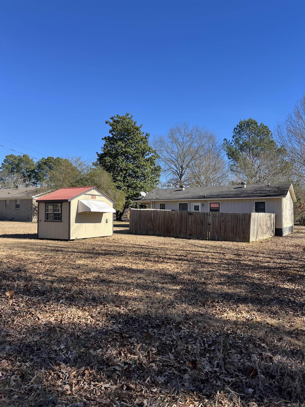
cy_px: 204
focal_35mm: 26
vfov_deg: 67.3
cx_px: 152
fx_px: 305
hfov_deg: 53.1
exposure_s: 1/1623
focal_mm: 5.1
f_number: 1.6
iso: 50
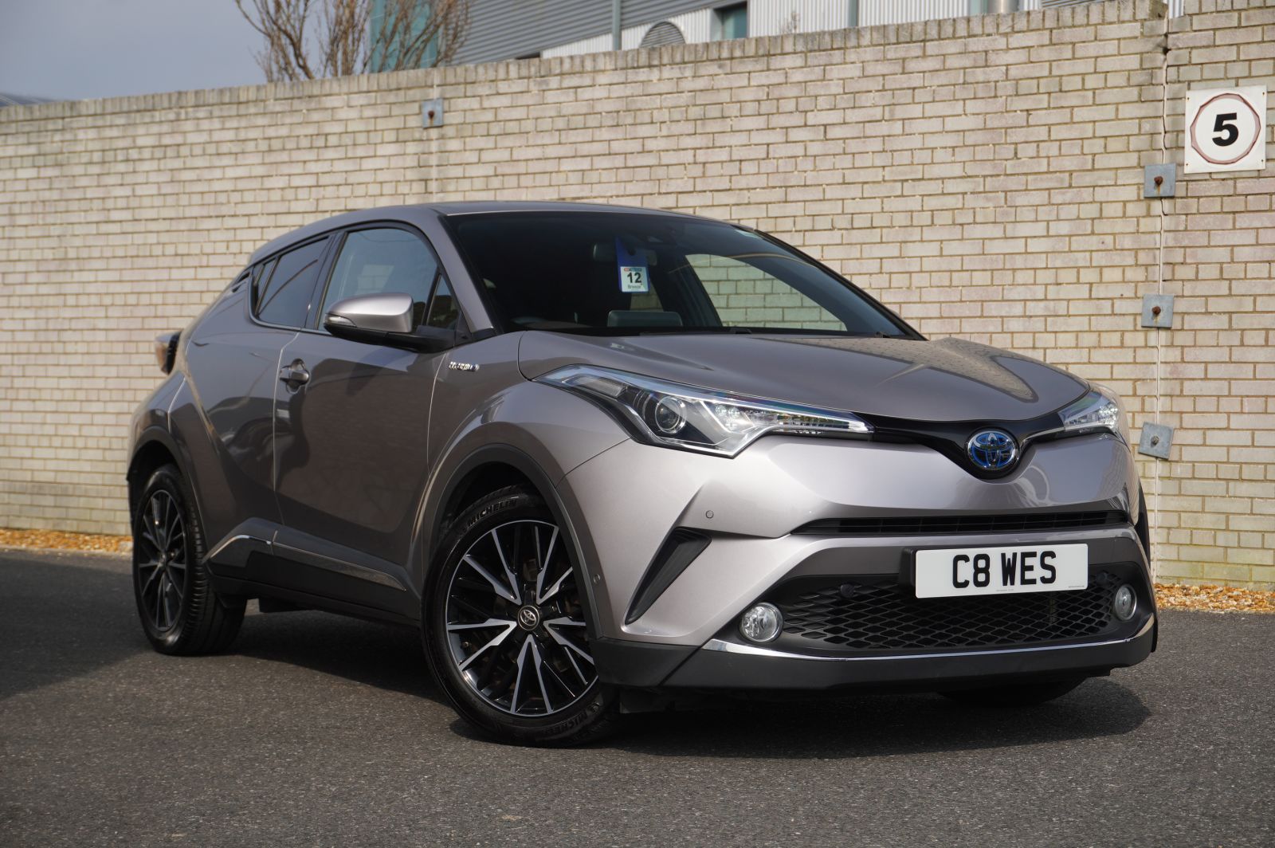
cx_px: 638
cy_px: 424
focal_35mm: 63
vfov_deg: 21.5
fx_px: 2229
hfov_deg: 31.9
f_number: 6.3
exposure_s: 1/250
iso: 100
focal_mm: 42
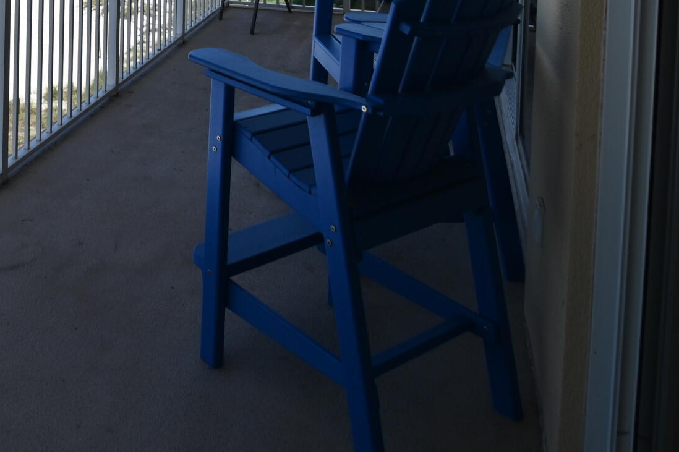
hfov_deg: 44.0
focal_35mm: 41
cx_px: 93
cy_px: -155
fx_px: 773
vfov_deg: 26.8
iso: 100
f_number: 7.1
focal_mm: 10
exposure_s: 1/400
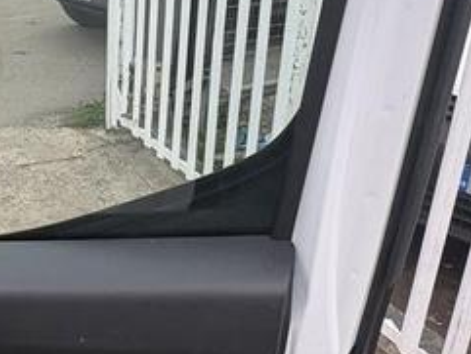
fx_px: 708
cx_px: 104
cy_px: 158
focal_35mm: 52
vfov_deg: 28.0
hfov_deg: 35.8
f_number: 2.2
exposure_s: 1/251
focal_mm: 2.22
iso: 40
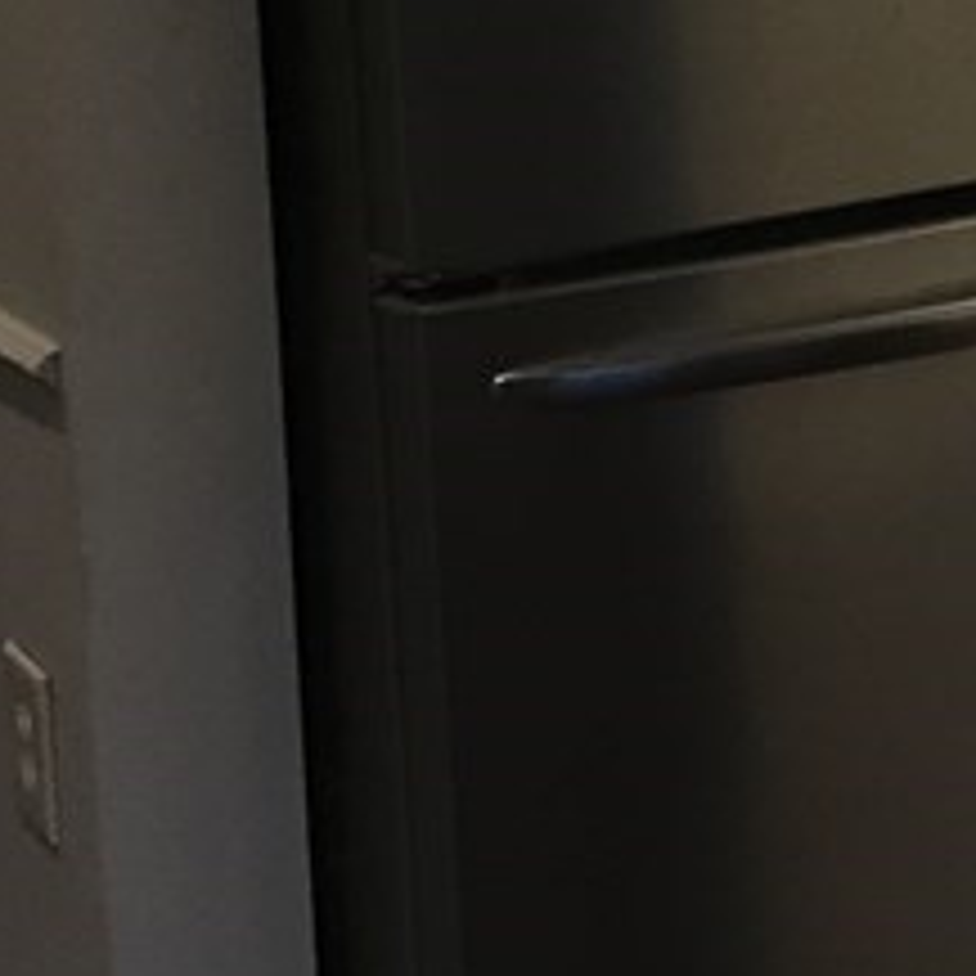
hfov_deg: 12.4
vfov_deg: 14.0
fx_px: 3860
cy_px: -153
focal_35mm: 121
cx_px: 2060
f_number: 2.2
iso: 100
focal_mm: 4.15
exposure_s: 1/30
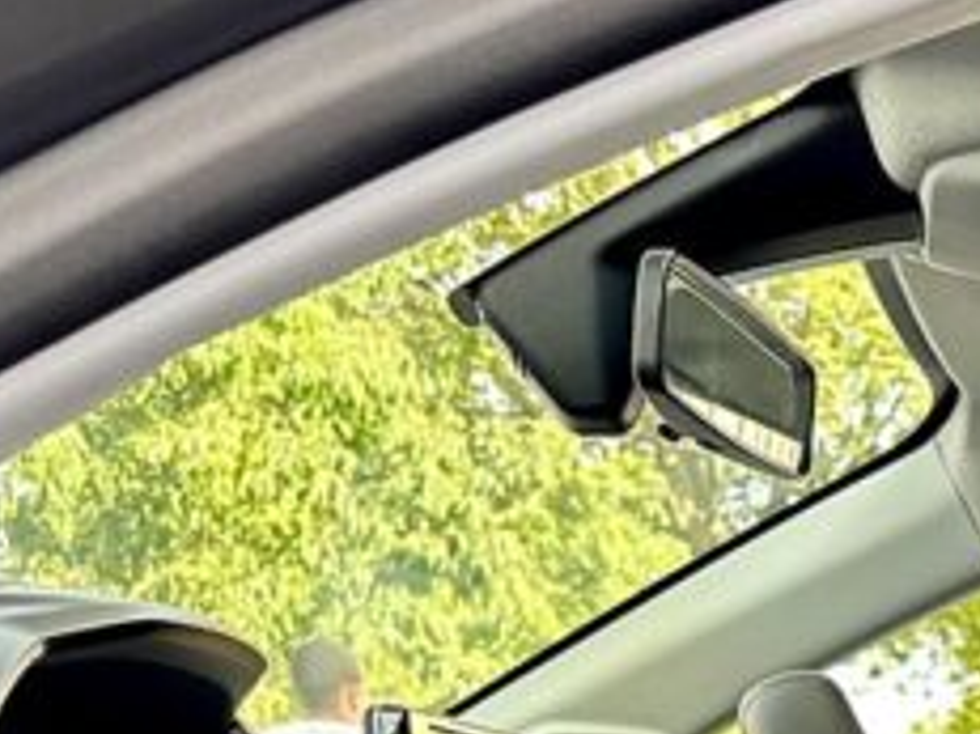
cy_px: 1196
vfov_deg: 15.9
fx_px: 2349
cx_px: 1375
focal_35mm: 83
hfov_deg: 20.8
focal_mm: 6.86
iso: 125
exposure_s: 1/163
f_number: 1.78
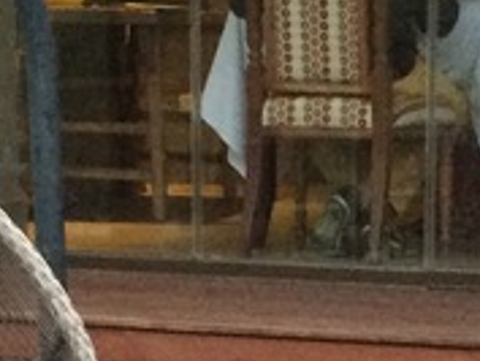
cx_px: 428
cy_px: 594
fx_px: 2331
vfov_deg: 8.6
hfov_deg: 11.7
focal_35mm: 168
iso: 320
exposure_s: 1/24
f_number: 2.2
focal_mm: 4.15
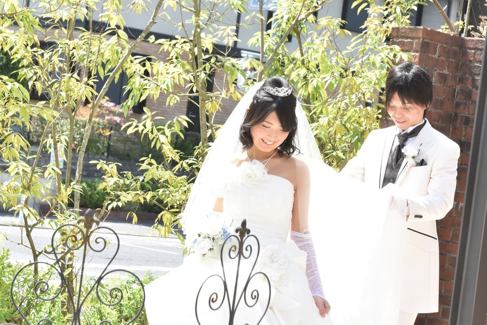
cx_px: 250
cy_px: 156
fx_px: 1488
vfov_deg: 12.4
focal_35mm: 110
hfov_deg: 18.6
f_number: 8
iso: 1000
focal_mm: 70
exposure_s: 1/400
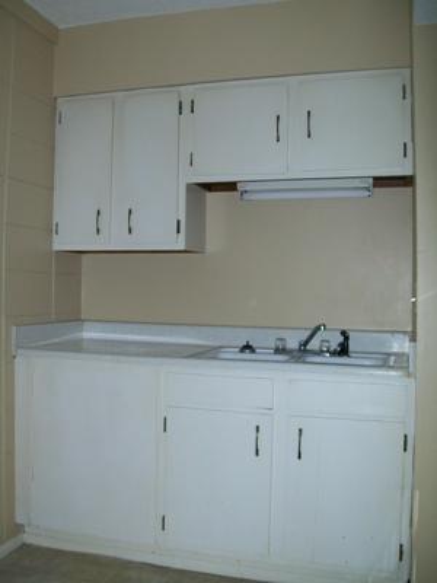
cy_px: 292
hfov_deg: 39.7
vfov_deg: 51.4
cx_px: 218
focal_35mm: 36
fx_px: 606
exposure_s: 1/60
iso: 64
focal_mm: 6
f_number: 2.7
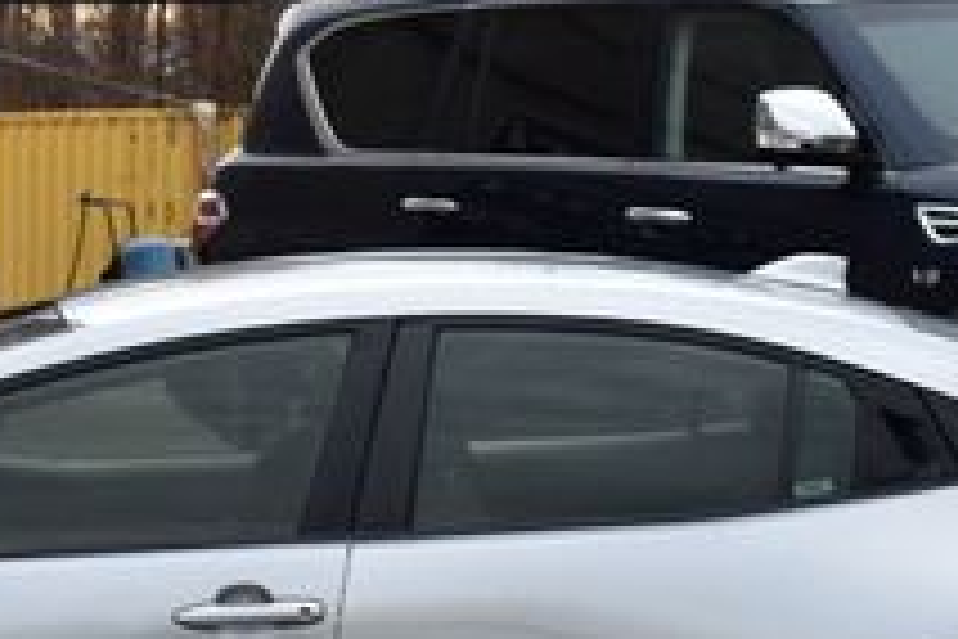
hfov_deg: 13.4
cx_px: 238
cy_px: 572
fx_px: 4071
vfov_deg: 8.9
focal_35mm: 153
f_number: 7.1
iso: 400
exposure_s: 1/40
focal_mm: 34
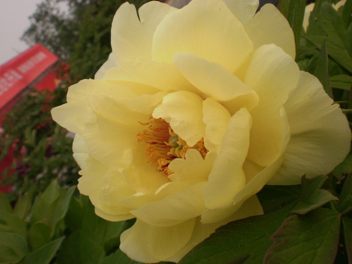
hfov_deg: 51.4
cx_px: 176
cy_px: 132
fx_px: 366
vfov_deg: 39.7
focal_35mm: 36
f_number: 4.6
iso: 100
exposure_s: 1/200
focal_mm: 6.3
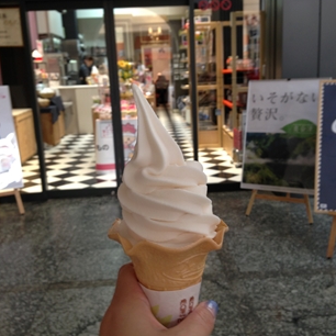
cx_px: 168
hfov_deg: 41.9
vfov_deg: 41.9
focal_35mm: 40
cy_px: 165
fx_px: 439
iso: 50
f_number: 2.4
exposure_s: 1/20
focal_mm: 4.13
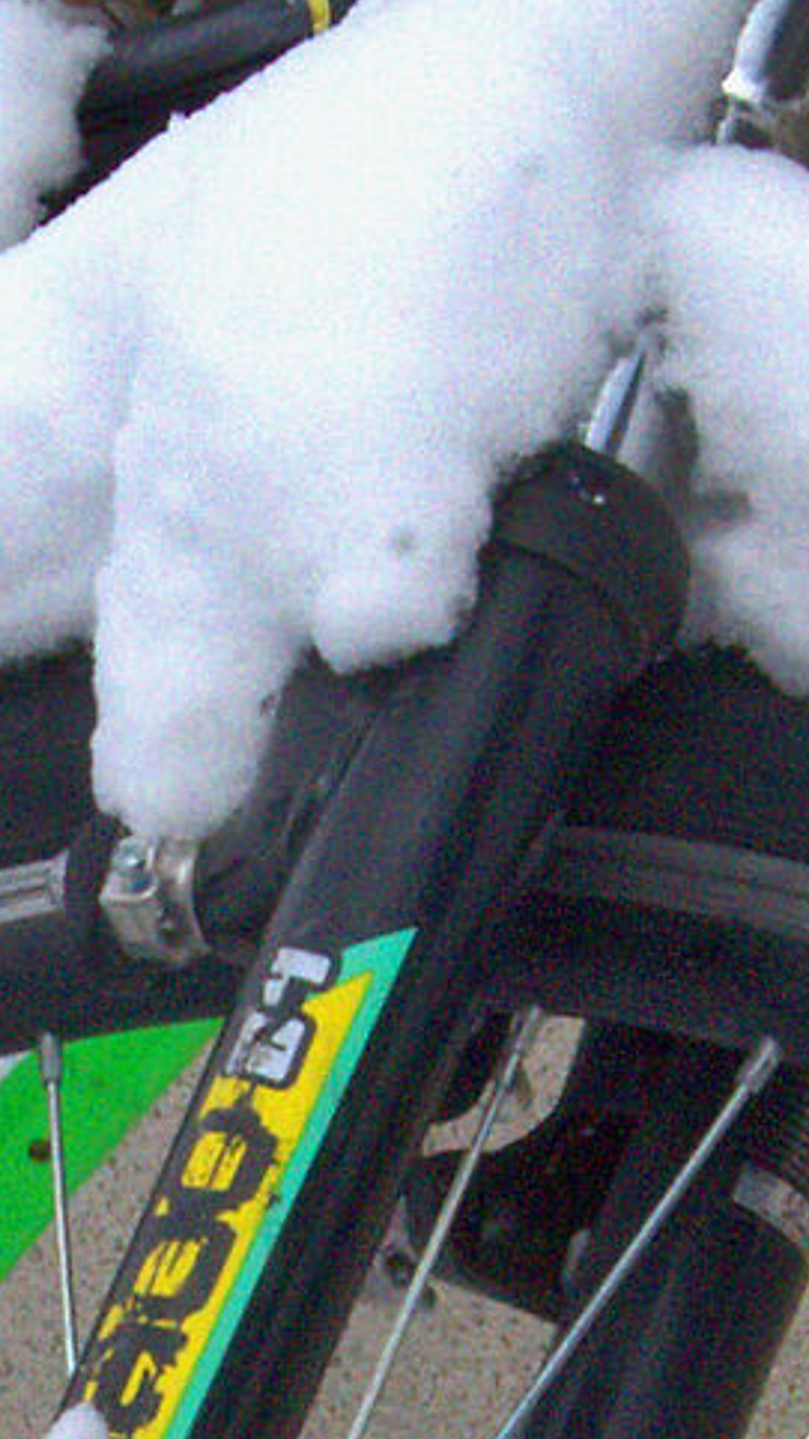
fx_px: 8355
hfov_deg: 5.5
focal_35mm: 219
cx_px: 42
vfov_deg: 9.8
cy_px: 1433
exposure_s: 1/500
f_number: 25
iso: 1600
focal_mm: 28
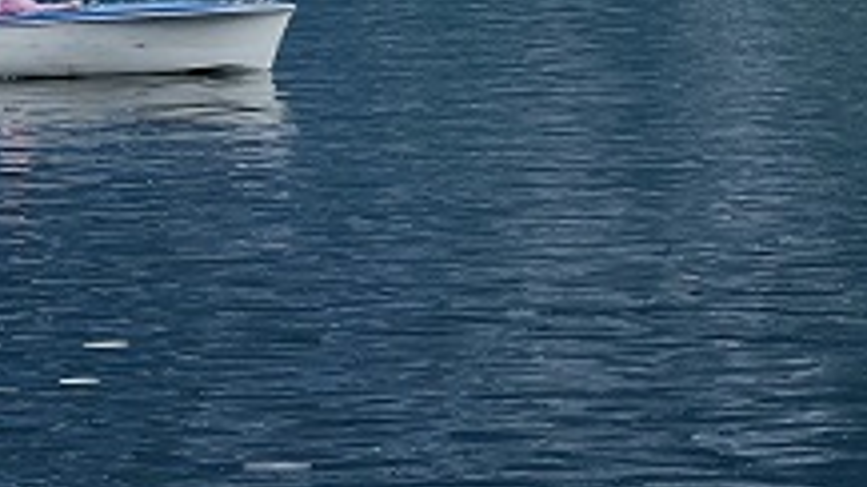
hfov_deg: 9.3
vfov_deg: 5.2
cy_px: -192
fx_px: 5333
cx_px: 320
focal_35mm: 232
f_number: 2.8
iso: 32
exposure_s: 1/194
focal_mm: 9
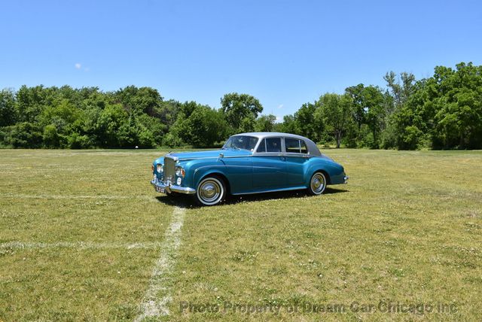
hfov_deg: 67.3
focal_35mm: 27
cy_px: 161
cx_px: 241
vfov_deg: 48.0
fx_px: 362
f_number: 8
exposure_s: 1/500
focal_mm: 18
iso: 200
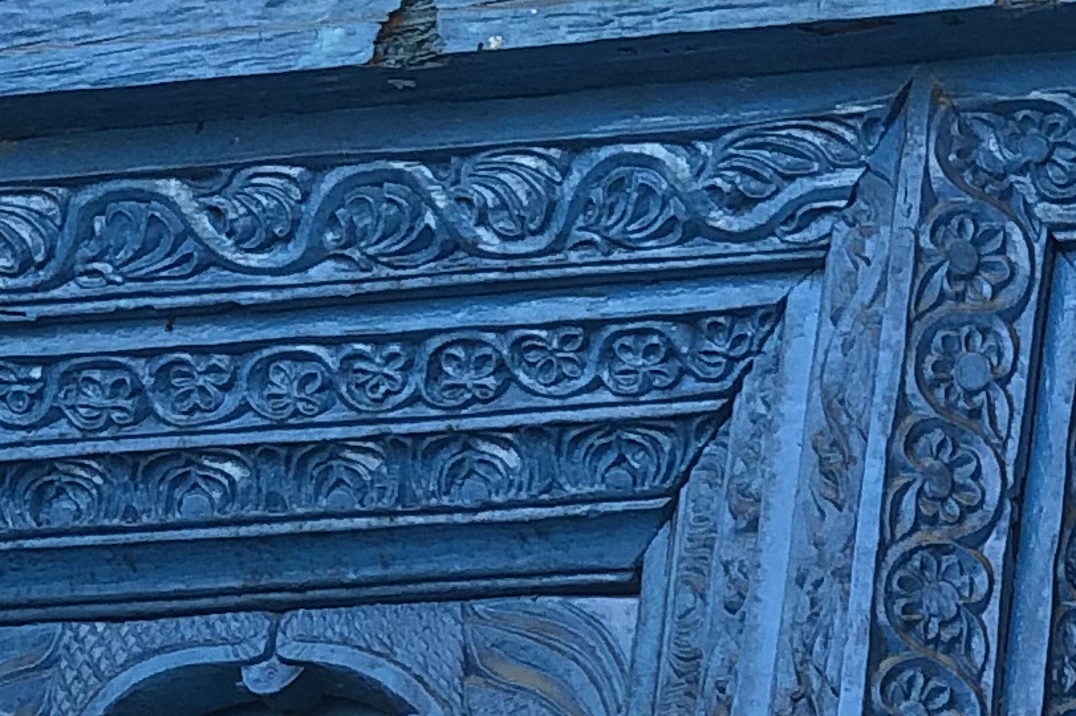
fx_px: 8036
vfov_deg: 5.0
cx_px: 992
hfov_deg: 7.6
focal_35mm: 269
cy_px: 1392
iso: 16
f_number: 2.4
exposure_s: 1/120
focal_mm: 6
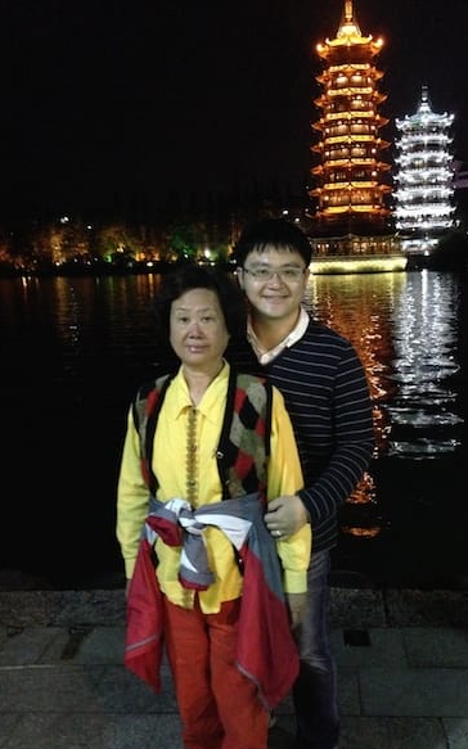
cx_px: 270
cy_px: 382
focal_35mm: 36
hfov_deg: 35.2
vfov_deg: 54.0
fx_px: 735
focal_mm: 4.12
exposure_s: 1/15
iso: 800
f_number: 2.4
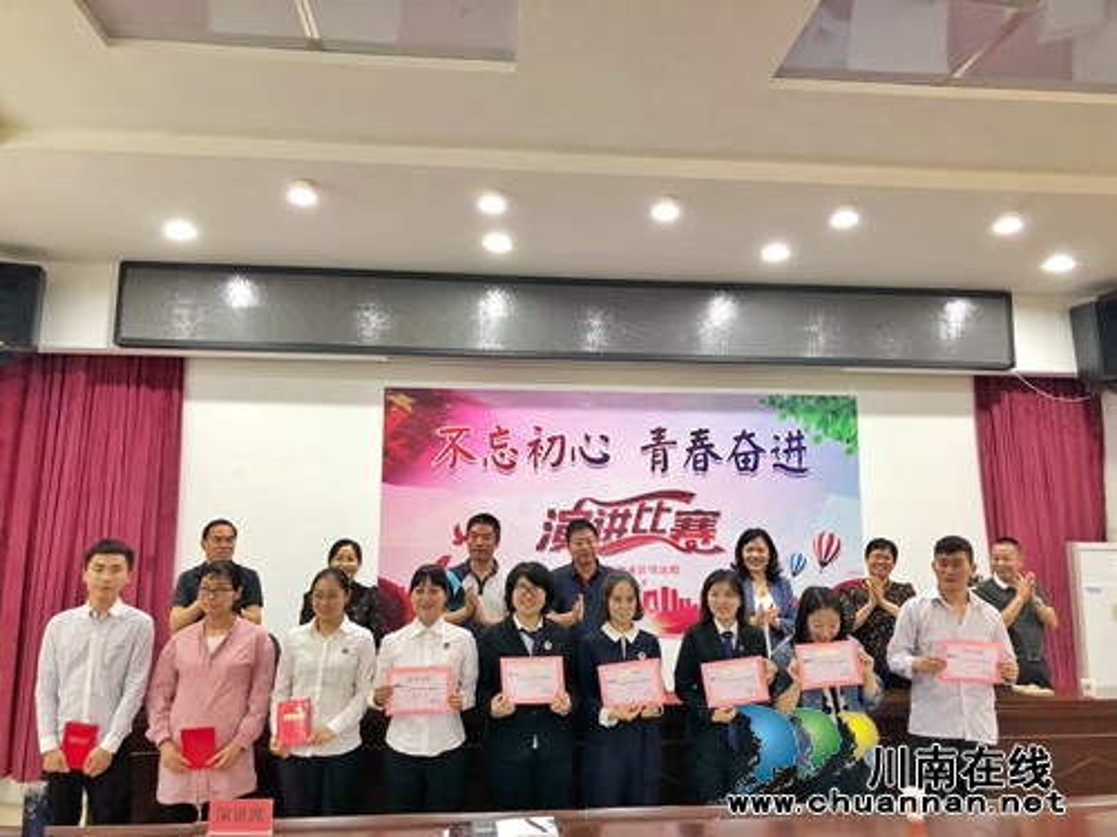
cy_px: 418
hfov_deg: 63.4
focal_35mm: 28
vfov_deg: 49.7
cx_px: 558
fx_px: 904
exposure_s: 1/17
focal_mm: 3.99
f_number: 1.8
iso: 40
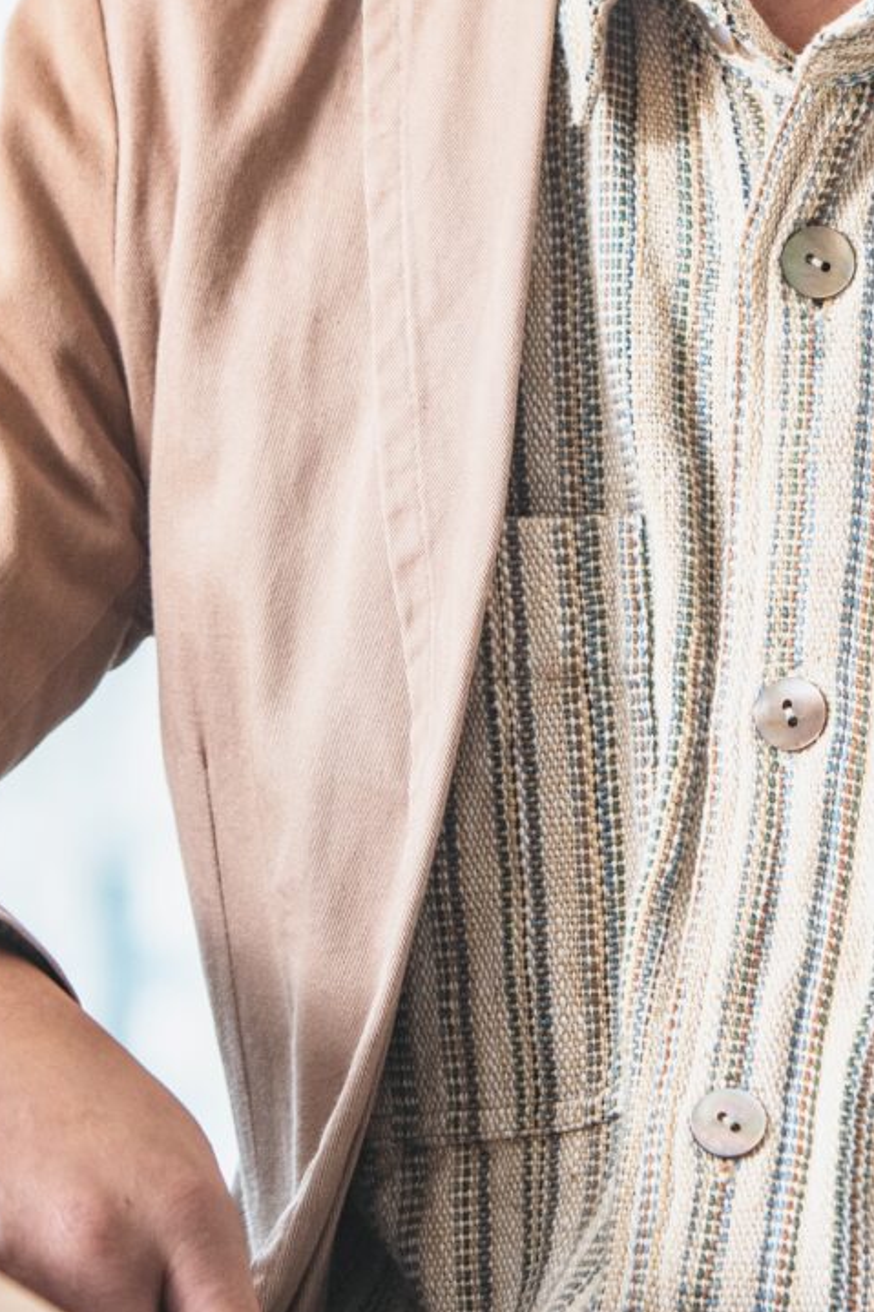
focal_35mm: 445
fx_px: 16212
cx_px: 629
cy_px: -73
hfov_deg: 3.1
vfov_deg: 4.6
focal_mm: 125
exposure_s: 1/250
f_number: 5.6
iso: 400
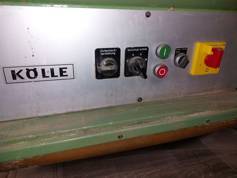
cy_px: 89
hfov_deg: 69.4
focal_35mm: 25
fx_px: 171
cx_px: 118
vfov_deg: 54.9
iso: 100
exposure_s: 1/100
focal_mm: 5.23
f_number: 1.8
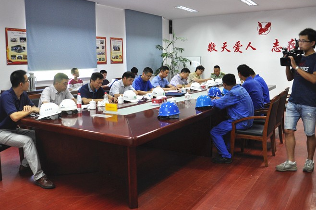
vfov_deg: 40.9
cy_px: 88
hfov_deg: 58.8
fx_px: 281
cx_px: 157
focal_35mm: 32
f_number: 3.5
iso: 800
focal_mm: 18
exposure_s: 1/30
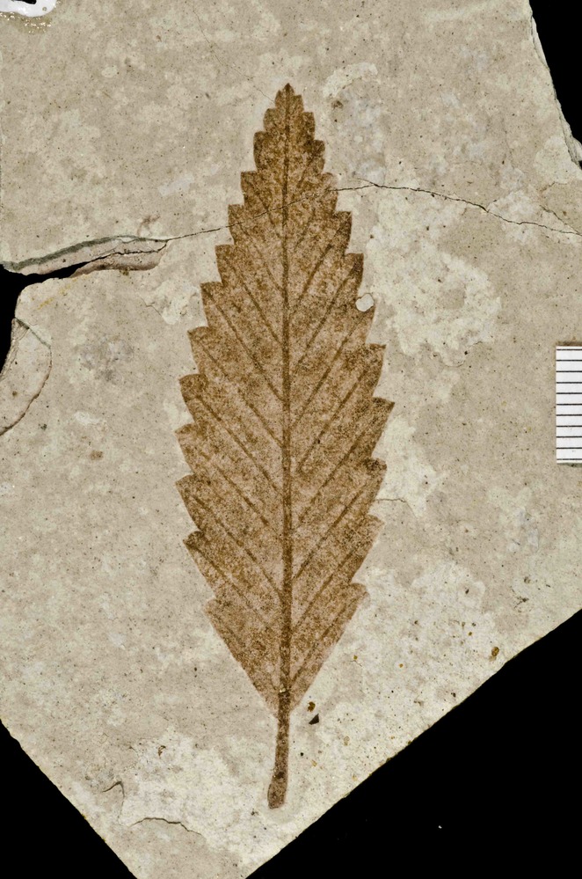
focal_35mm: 90
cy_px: 440
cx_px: 291
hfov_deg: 15.1
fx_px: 2191
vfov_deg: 22.7
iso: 140
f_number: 32
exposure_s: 1/2
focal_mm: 60
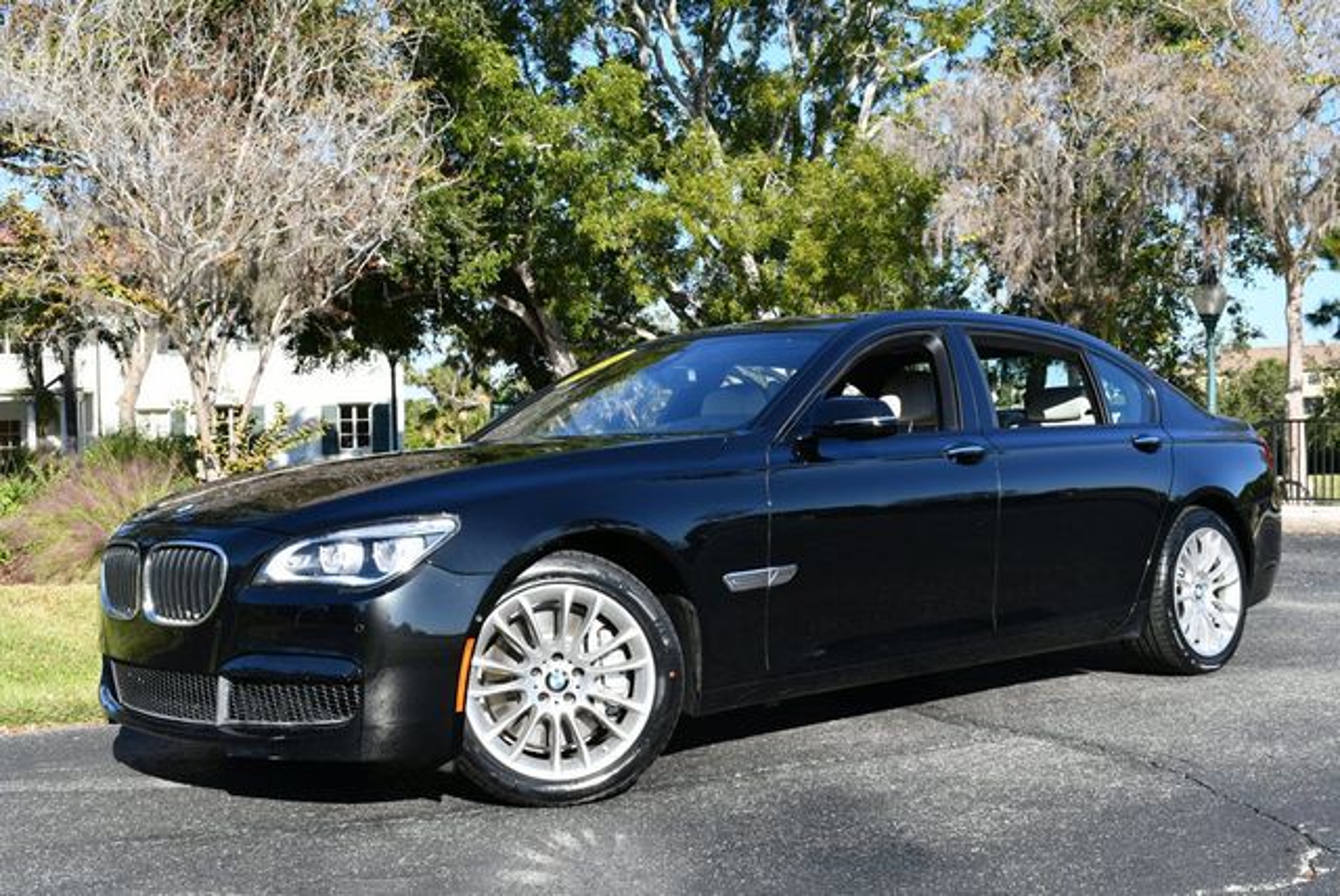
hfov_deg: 44.5
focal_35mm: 44
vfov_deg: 30.6
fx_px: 1639
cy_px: 448
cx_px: 670
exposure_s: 1/250
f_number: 8
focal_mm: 22
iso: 140
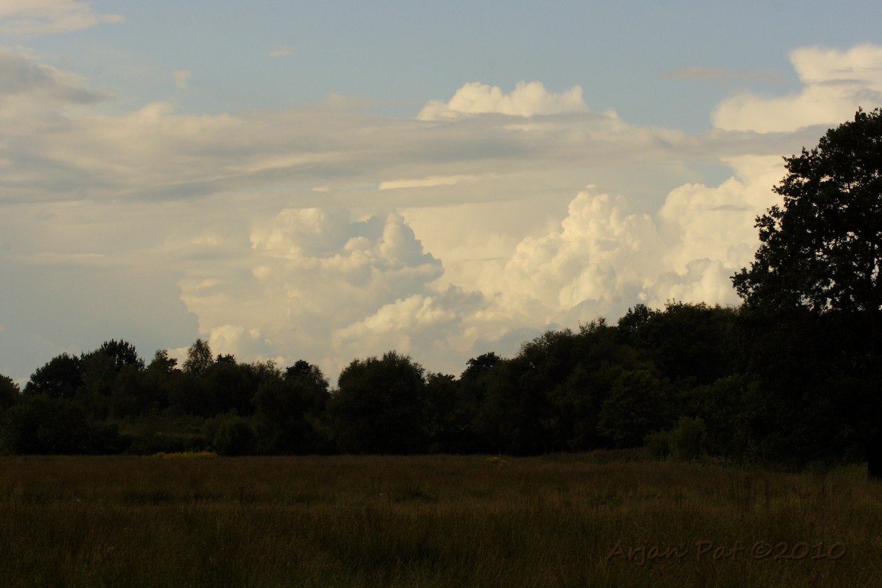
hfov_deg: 13.7
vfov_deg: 9.1
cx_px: 441
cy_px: 294
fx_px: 3674
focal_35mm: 150
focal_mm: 100
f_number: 16
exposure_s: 1/320
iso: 200
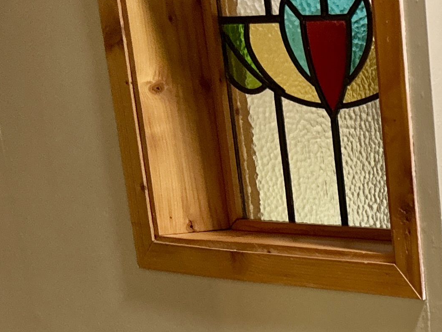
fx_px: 1175
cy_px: 581
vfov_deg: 14.3
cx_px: 710
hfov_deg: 18.3
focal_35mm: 92
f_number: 1.78
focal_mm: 6.86
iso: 200
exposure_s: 1/60
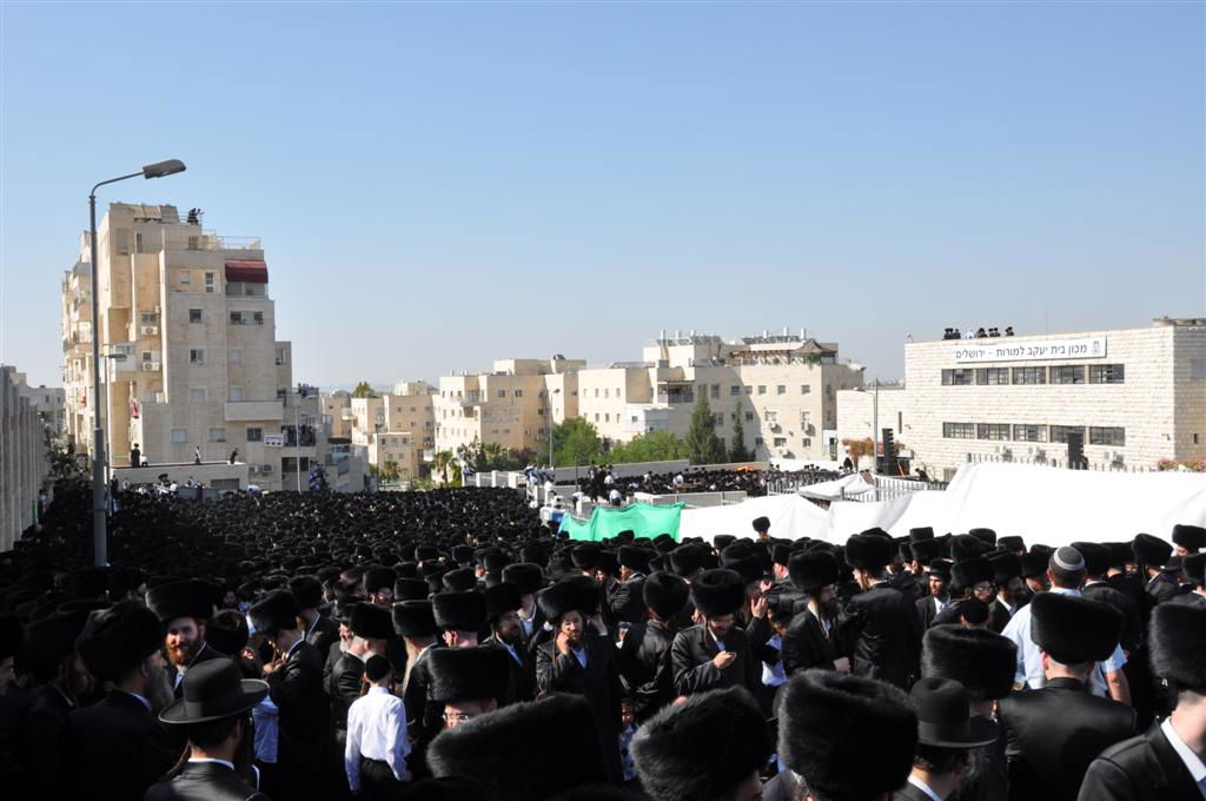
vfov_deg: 36.8
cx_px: 603
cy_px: 400
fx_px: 1204
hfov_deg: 53.2
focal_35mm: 36
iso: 200
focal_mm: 24
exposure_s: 1/200
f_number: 14
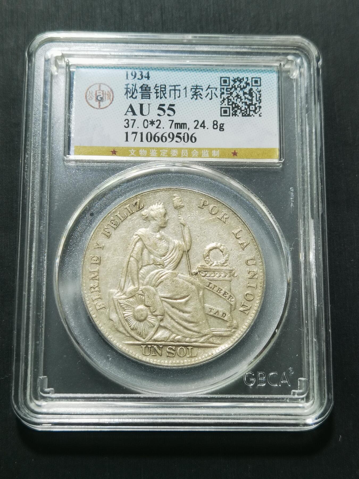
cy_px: 240
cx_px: 180
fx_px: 940
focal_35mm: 68
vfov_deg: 28.6
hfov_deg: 21.6
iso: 80
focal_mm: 6.67
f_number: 1.9
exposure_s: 1/100
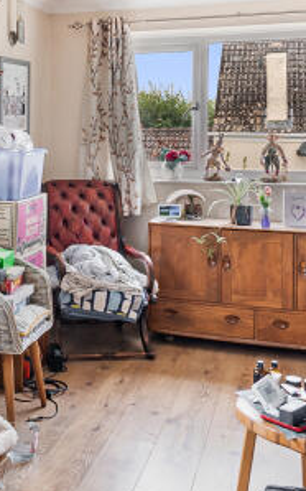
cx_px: 3
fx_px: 654
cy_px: 153
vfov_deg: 40.4
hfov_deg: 25.1
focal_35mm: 49
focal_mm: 14
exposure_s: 1/320
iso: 320
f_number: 8
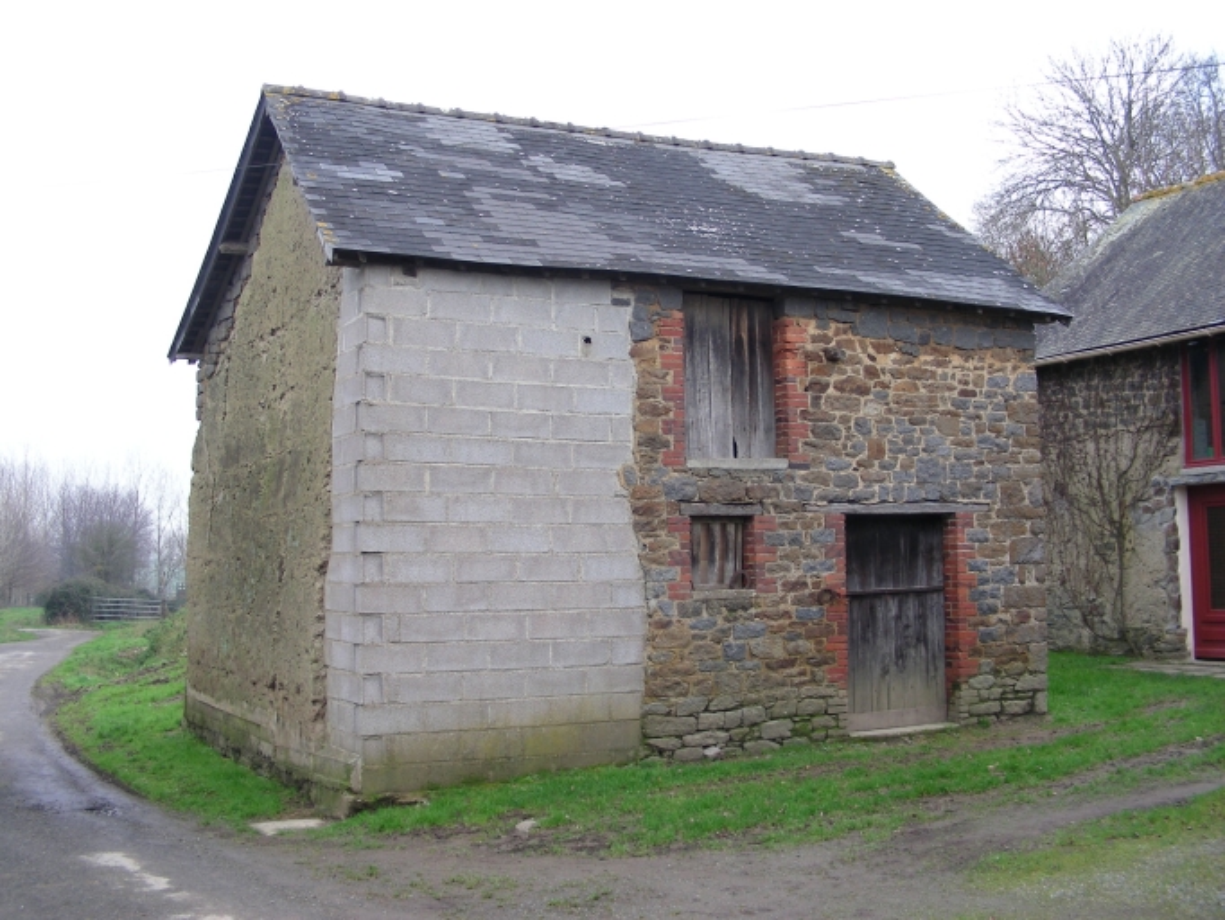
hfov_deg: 49.0
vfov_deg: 37.7
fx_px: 1345
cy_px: 460
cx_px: 612
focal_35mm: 38
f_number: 3.5
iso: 50
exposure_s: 1/66.7
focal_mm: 6.3
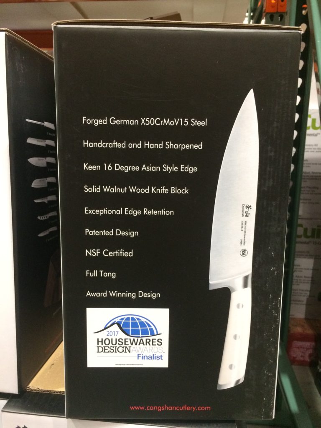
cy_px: 214
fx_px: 359
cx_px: 160
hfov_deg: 48.2
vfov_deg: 61.7
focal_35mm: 29
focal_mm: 4.15
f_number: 2.2
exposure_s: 1/30
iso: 250
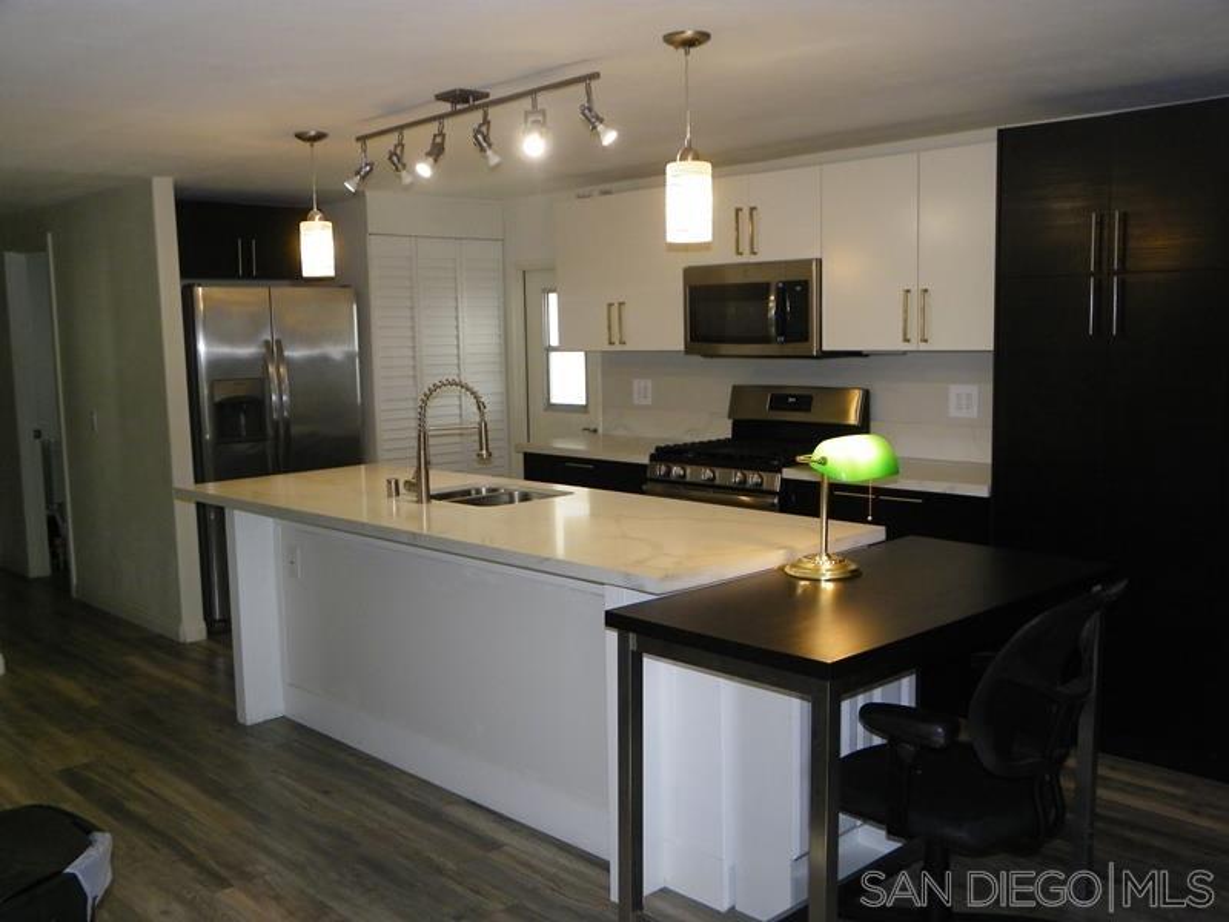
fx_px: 1172
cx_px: 614
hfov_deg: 55.4
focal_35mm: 33
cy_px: 461
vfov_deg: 42.9
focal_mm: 5.9
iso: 200
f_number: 2.8
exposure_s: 1/125
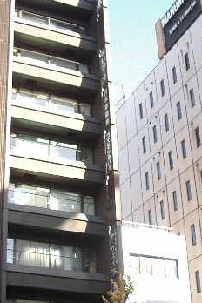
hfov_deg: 20.1
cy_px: 219
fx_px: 564
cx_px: 47
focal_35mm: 67
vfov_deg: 29.7
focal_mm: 5.8
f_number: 2.6
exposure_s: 1/160
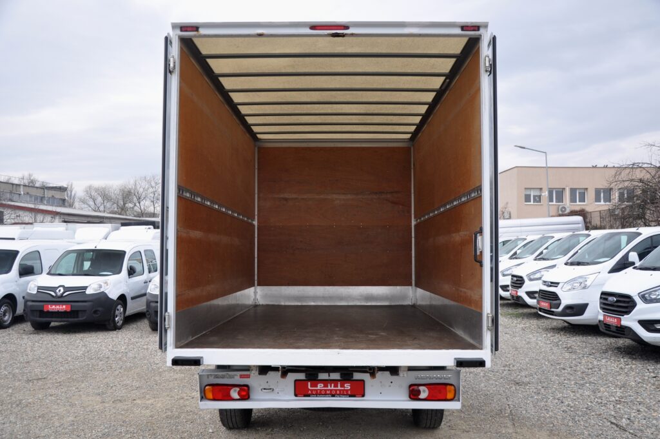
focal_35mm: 33
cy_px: 220
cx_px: 330
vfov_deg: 39.9
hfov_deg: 57.3
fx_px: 604
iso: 500
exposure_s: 1/125
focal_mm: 22
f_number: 5.6
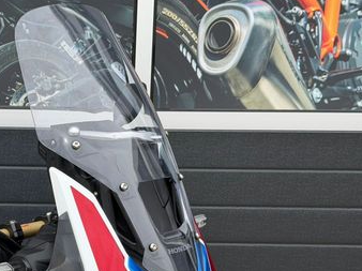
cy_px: 234
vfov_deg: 16.1
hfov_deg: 21.0
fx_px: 951
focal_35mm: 91
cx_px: 22
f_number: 1.78
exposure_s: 1/1100
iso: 64
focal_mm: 6.76
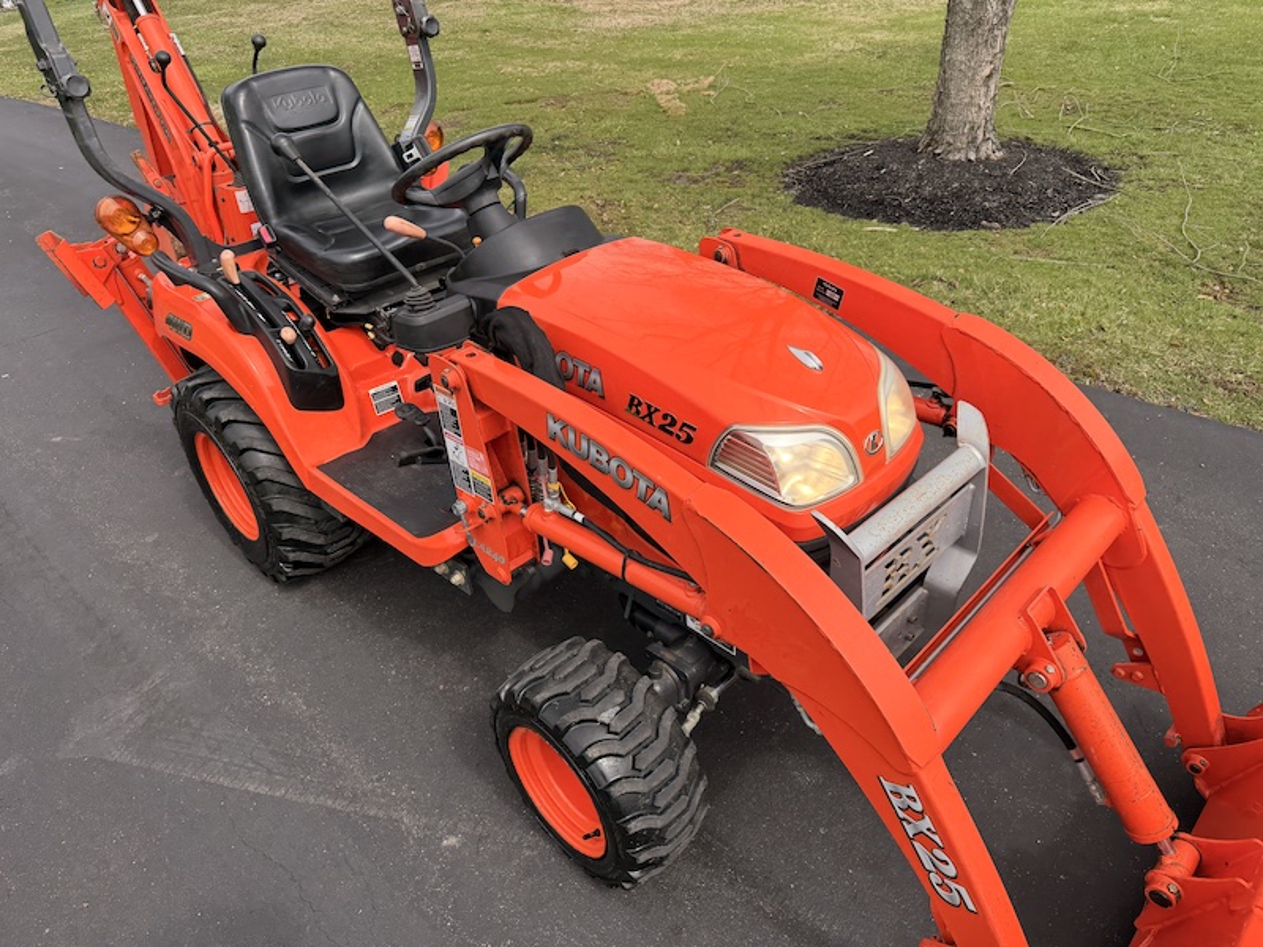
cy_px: 474
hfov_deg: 71.6
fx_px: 876
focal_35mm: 24
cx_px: 632
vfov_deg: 56.8
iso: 100
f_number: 1.78
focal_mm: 6.76
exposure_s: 1/3425
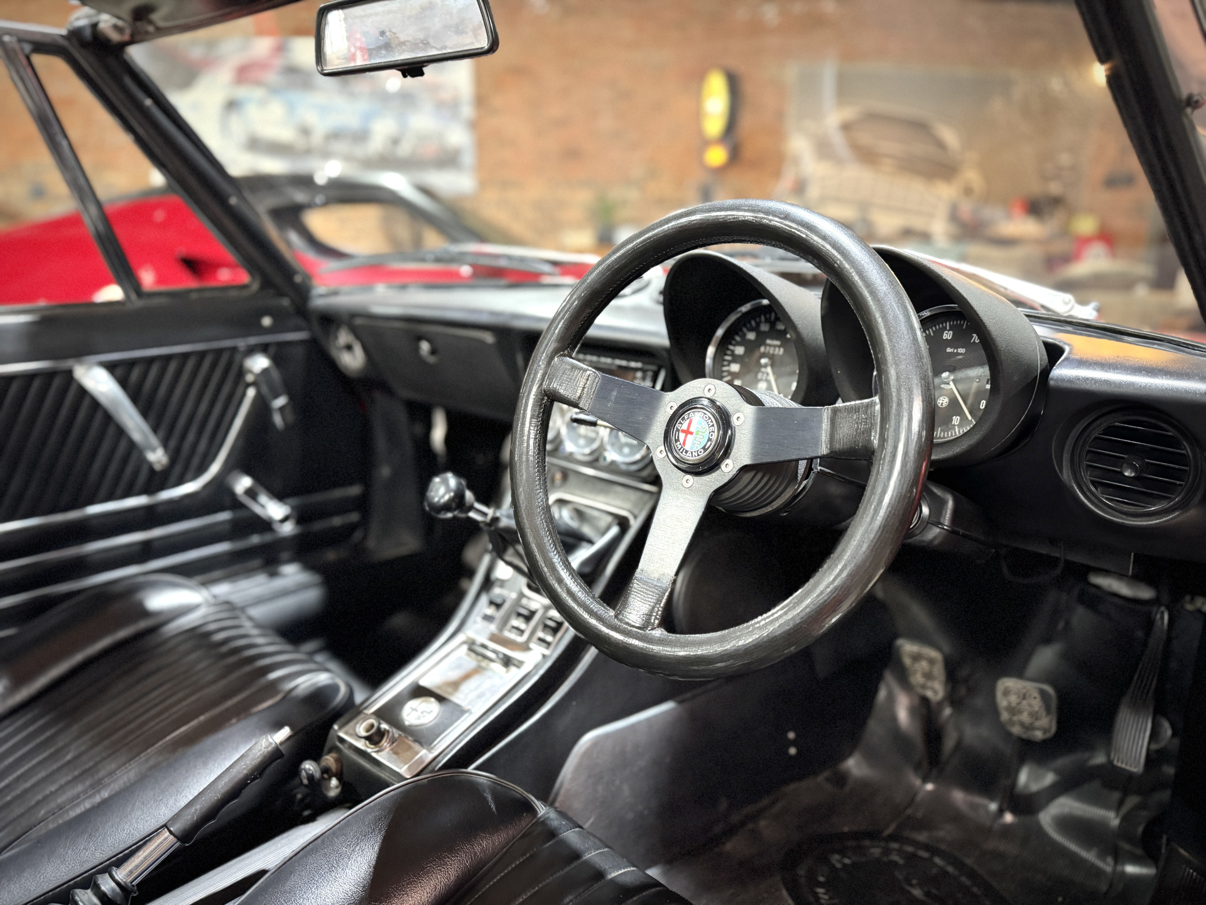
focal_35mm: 24
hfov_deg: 71.6
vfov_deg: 56.8
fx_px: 836
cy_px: 452
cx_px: 603
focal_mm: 6.76
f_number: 1.78
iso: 640
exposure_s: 1/33
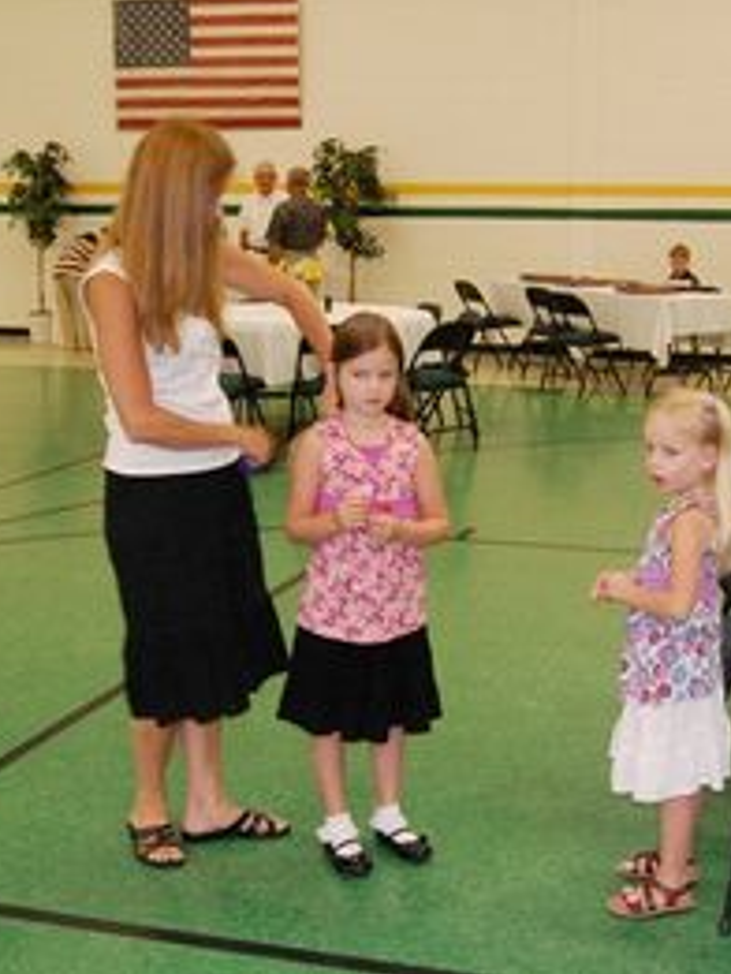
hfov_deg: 27.5
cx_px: 448
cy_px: 481
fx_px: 1491
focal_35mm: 53
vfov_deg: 36.2
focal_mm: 24
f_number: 6.3
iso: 1600
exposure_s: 1/30
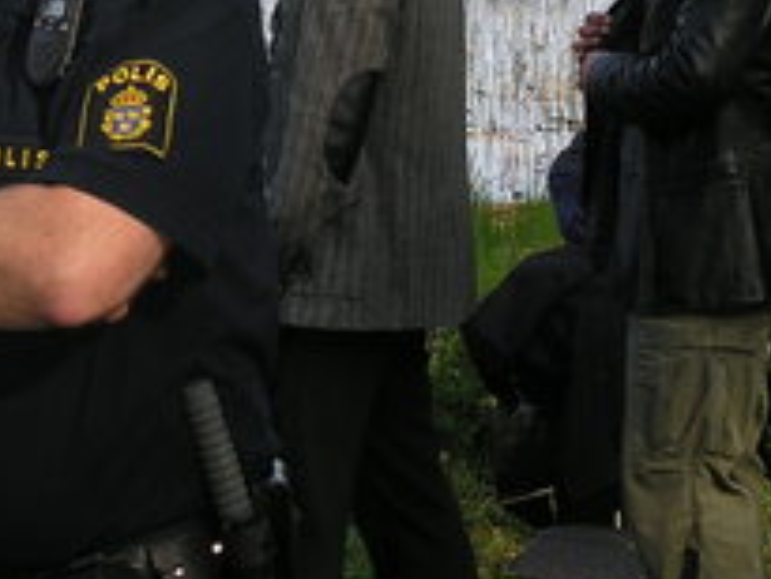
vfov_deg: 8.7
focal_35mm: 170
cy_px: -13
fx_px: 3789
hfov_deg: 11.6
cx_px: 167
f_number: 4.5
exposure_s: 1/313
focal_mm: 14.9
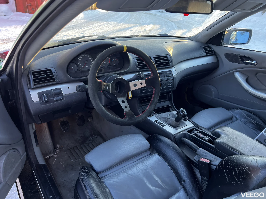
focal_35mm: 26
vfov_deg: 53.1
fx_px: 200
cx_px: 133
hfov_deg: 67.3
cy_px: 100
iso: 100
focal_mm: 5.7
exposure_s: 1/121
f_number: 1.5
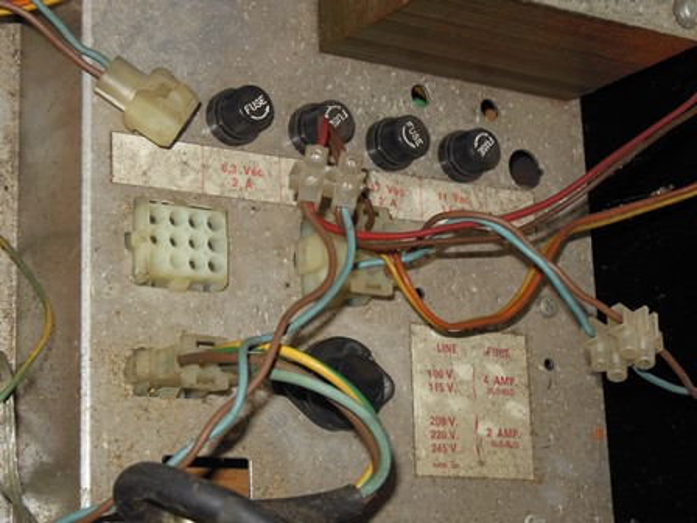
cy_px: 262
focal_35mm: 66
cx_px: 348
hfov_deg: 29.4
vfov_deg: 22.3
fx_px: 1329
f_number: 4.3
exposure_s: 1/60
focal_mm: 11.7
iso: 125
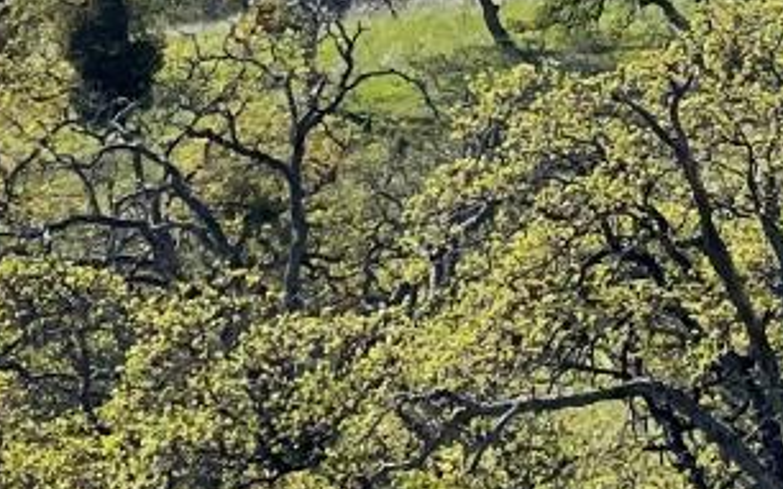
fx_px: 7103
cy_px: -618
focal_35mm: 333
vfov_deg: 3.9
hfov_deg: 6.2
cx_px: 1308
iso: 20
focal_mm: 7.5
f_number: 2.2
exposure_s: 1/1845
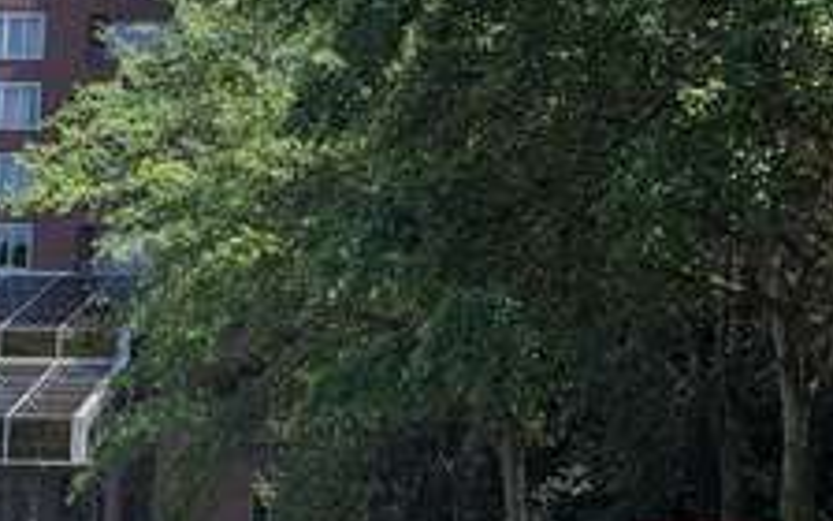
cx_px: 368
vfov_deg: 14.3
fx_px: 2066
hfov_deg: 22.8
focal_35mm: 91
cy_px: 78
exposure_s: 1/2020
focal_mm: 6.81
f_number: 1.85
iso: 48
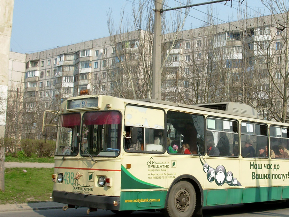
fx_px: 459
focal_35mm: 55
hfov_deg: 34.4
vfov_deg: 26.5
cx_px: 206
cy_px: 127
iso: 50
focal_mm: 6.3
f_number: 4.9
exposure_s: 1/373
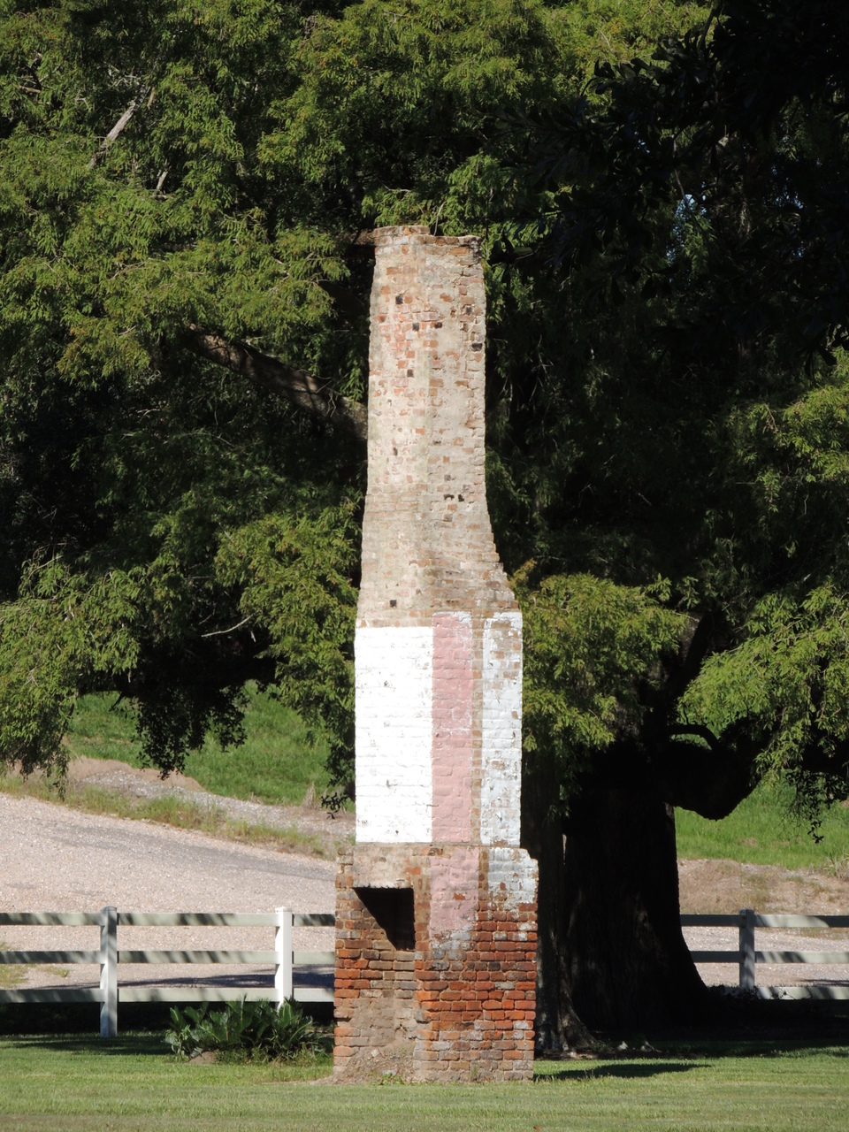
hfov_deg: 4.6
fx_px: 10628
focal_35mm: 325
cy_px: 566
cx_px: 424
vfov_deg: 6.1
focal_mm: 57.9
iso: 110
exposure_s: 1/800
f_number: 4.8
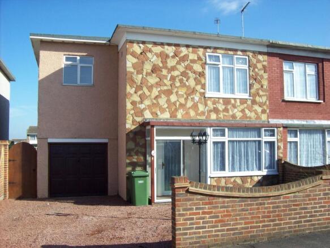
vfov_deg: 39.6
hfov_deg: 51.4
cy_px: 124
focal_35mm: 36
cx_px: 165
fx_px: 343
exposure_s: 1/349
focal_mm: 6
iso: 80
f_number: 4.8
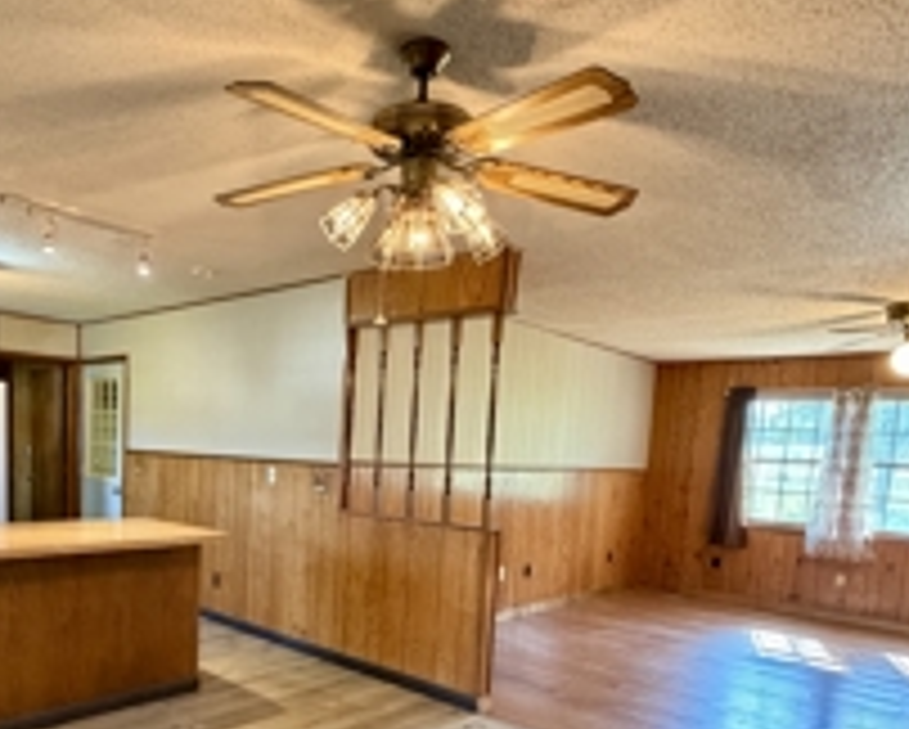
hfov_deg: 63.2
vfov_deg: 51.8
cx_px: 346
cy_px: 513
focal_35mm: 27
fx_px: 727
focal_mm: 2.22
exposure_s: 1/60
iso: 640
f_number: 2.2
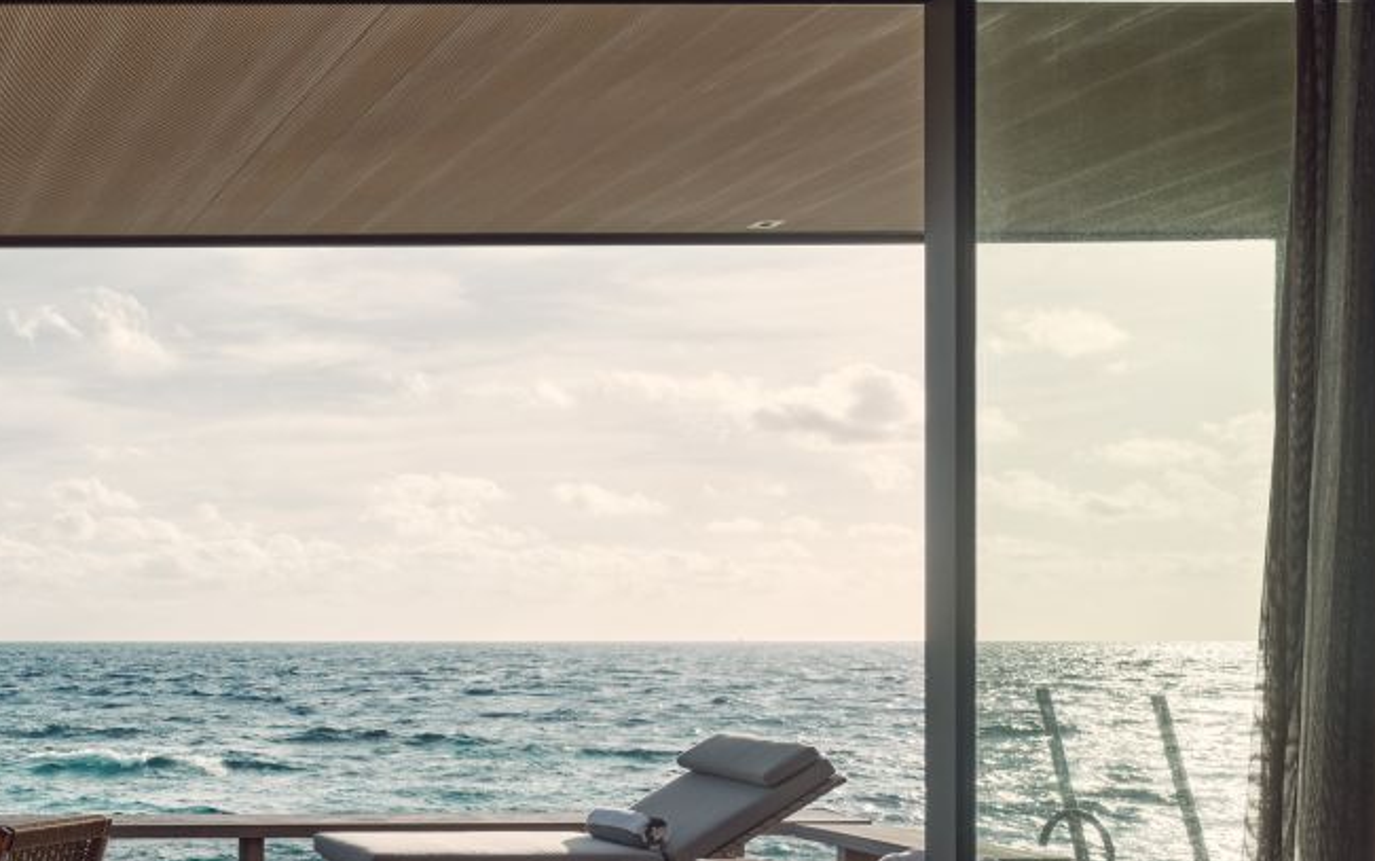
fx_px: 1650
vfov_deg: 28.7
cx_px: -121
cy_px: 663
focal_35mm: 44
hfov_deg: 38.0
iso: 100
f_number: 13
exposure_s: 1/320
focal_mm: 23
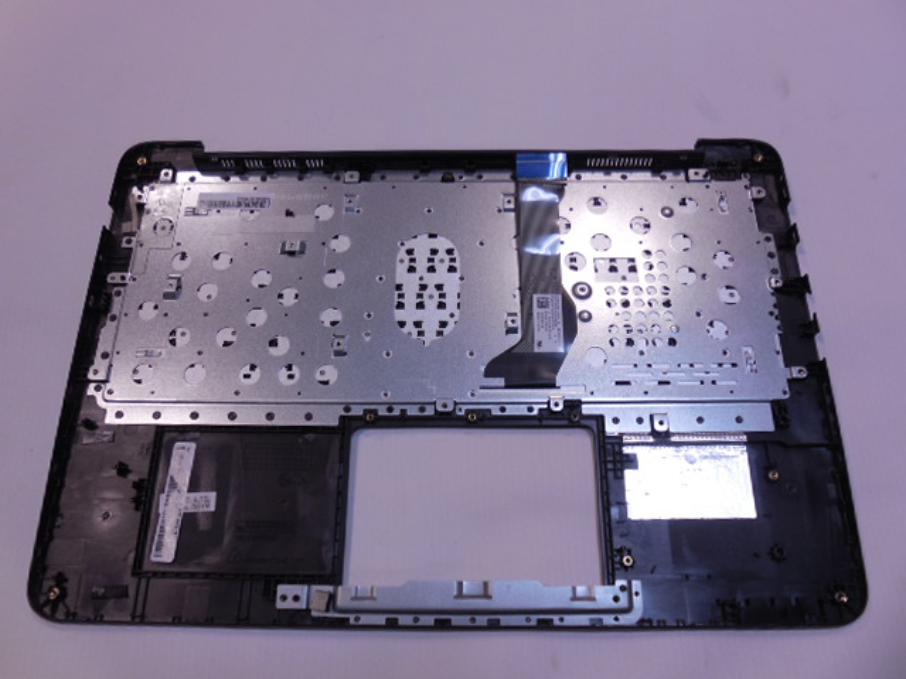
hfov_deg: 67.3
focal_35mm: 26
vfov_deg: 53.1
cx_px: 453
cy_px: 340
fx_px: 680
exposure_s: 1/30
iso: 125
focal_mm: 4.6
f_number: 3.5
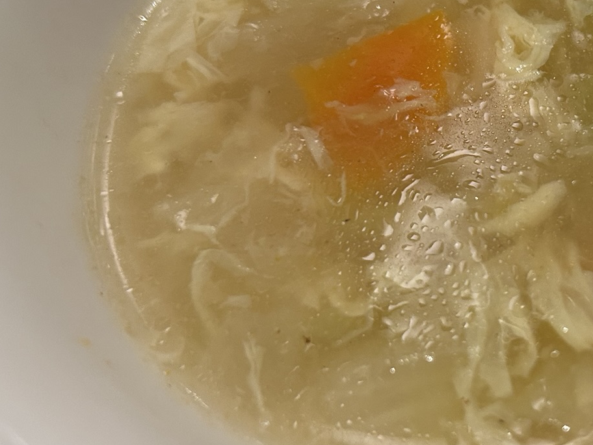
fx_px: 976
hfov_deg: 32.5
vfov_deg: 25.6
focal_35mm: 57
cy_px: 196
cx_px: 503
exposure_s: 1/60
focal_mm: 5.7
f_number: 1.5
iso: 160
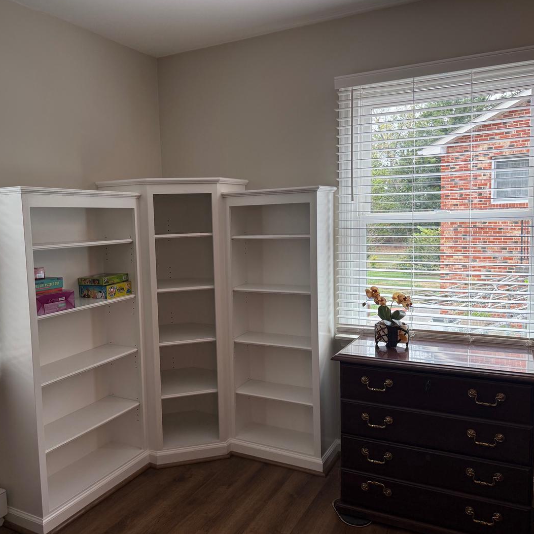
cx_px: 212
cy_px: 269
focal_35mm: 29
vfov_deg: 55.6
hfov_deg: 55.2
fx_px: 506
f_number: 1.78
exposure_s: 1/120
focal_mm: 6.76
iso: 125
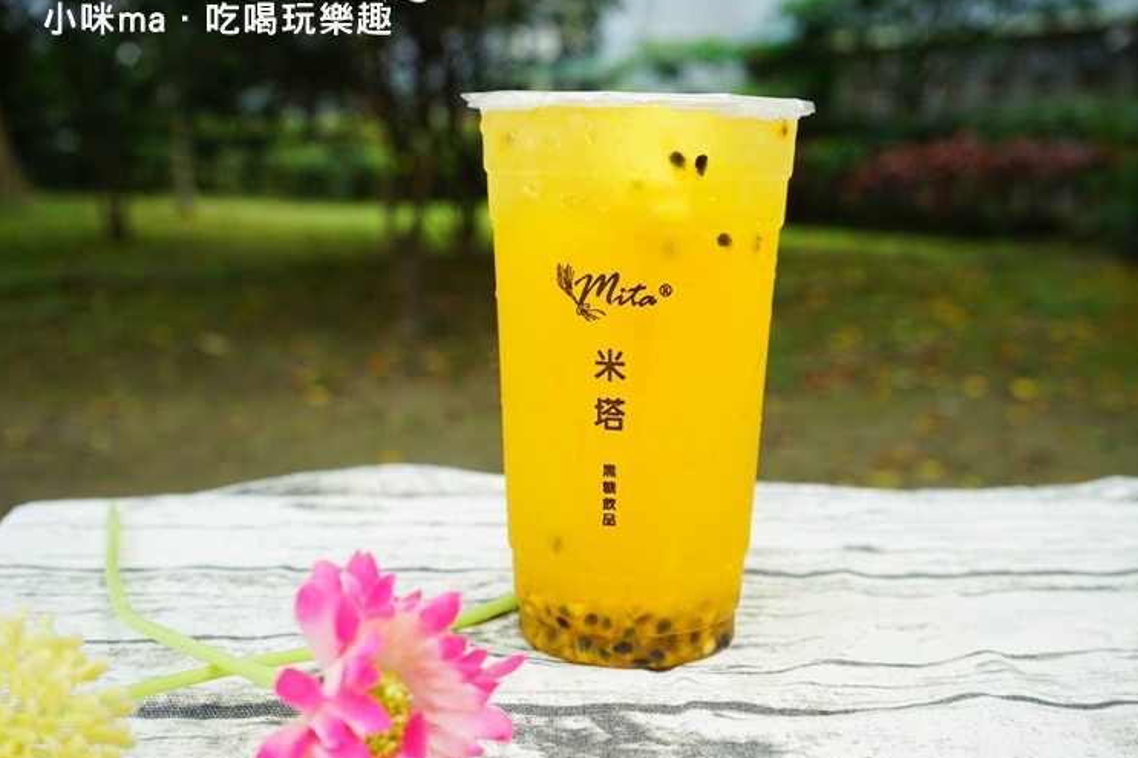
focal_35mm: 42
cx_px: 610
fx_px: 1327
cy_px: 368
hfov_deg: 46.4
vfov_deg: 31.9
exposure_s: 1/80
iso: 100
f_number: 6.3
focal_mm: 39
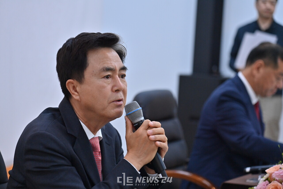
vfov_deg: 11.4
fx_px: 943
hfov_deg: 17.1
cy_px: 94
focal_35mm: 120
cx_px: 142
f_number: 4
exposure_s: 1/200
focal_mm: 120
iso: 2000
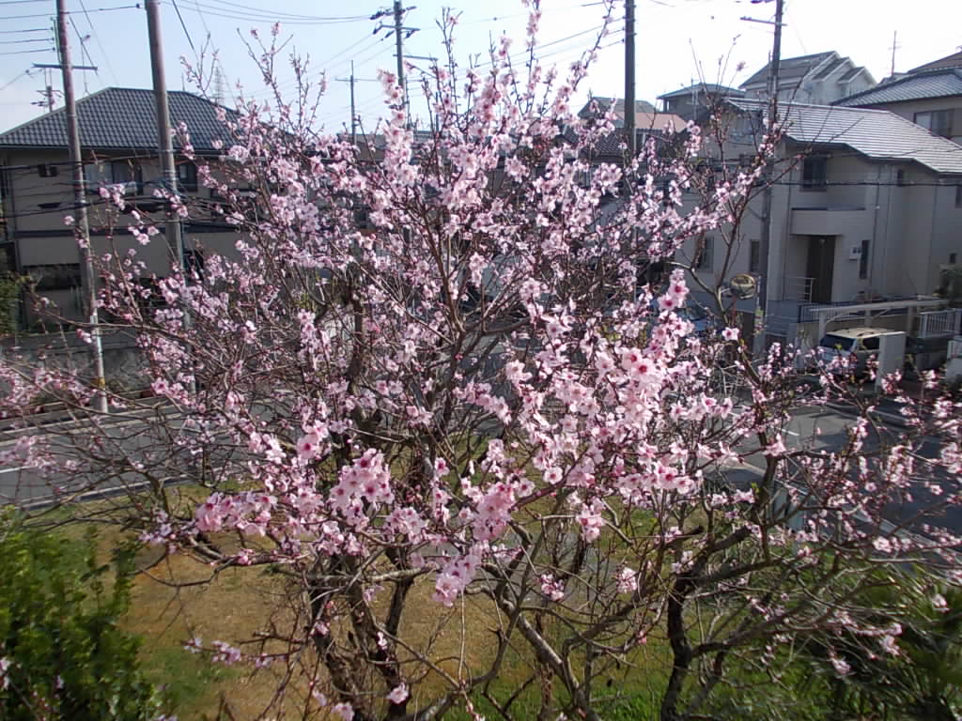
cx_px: 481
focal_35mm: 28
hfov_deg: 63.4
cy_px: 360
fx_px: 778
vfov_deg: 49.7
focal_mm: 4
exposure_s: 1/250
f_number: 5.4
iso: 80
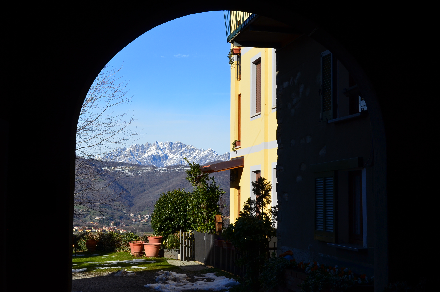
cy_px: 146
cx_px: 220
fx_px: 732
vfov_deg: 22.5
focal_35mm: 60
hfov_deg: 33.5
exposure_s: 1/500
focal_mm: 40
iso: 400
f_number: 11
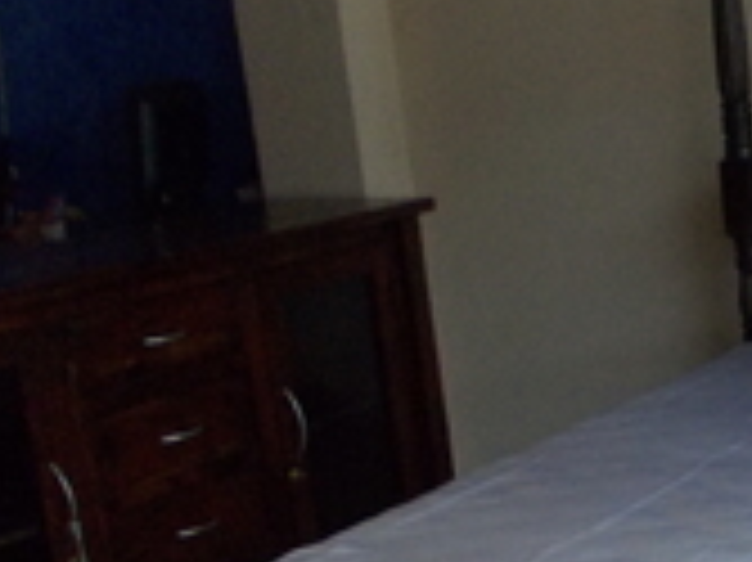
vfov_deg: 17.4
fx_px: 1824
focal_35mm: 84
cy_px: 452
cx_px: 1072
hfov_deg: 20.5
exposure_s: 1/80
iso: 200
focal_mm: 4
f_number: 2.7
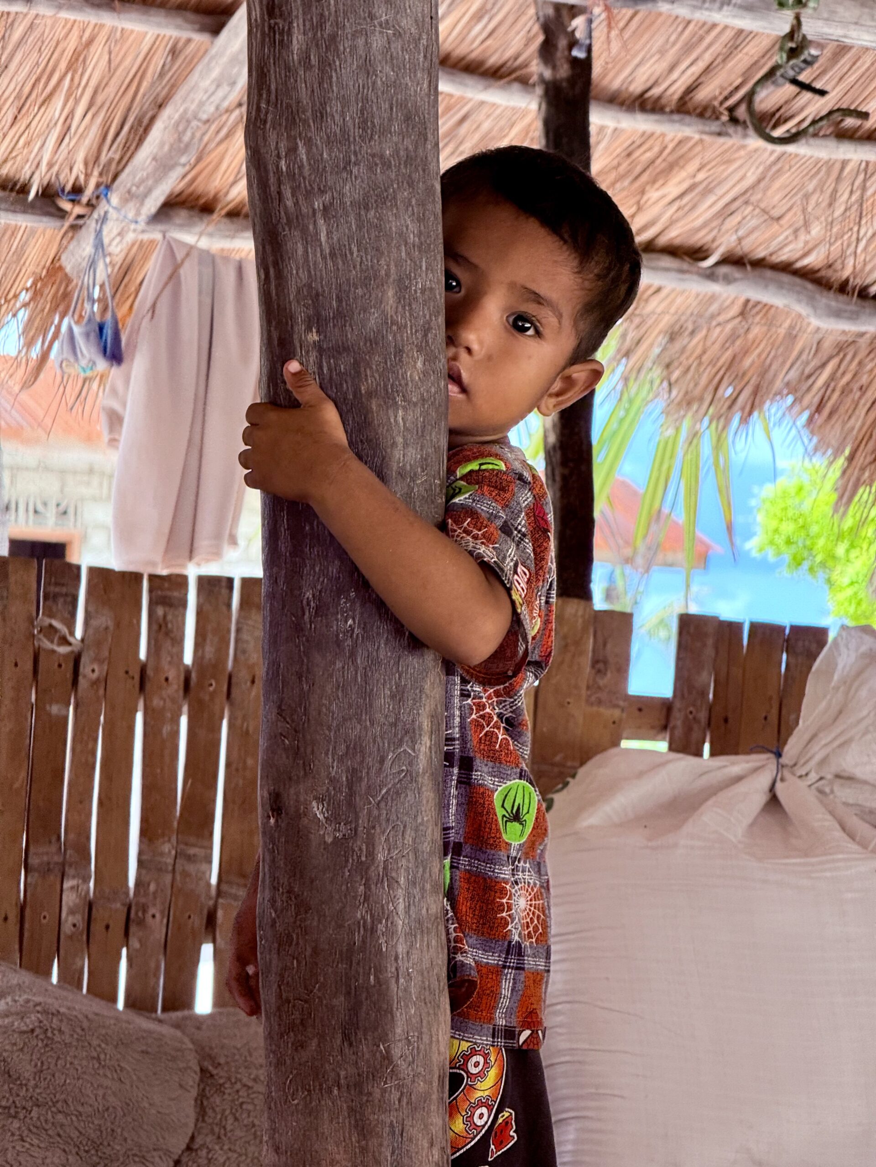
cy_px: 584
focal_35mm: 120
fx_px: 4049
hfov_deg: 12.3
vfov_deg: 16.4
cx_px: 438
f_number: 2.8
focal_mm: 15.66
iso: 64
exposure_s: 1/143
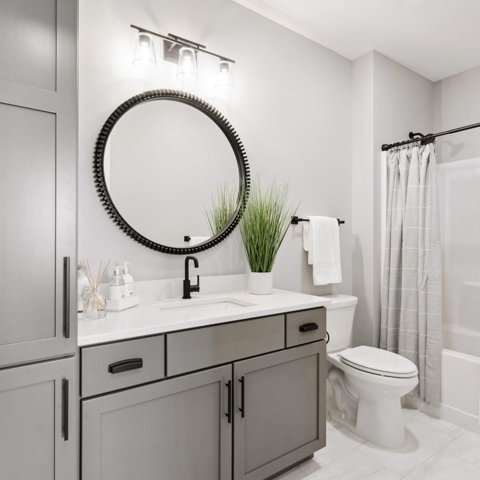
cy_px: 244
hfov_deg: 72.1
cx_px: 253
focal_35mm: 21
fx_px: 329
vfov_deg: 72.1
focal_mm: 16
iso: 400
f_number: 10
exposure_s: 1/10
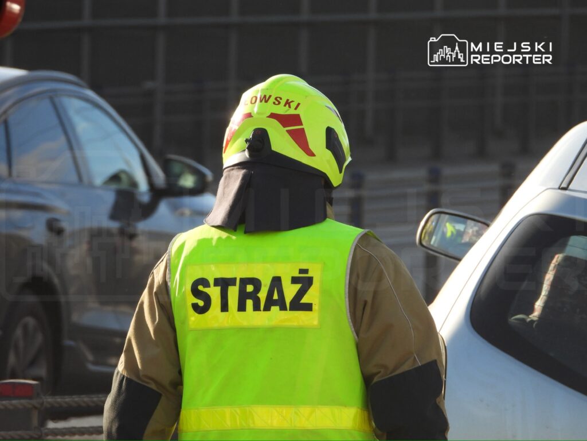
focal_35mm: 750
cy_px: 220
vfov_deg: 2.0
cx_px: 294
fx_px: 12718
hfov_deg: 2.6
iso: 200
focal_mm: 135
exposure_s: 1/500
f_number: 5.6
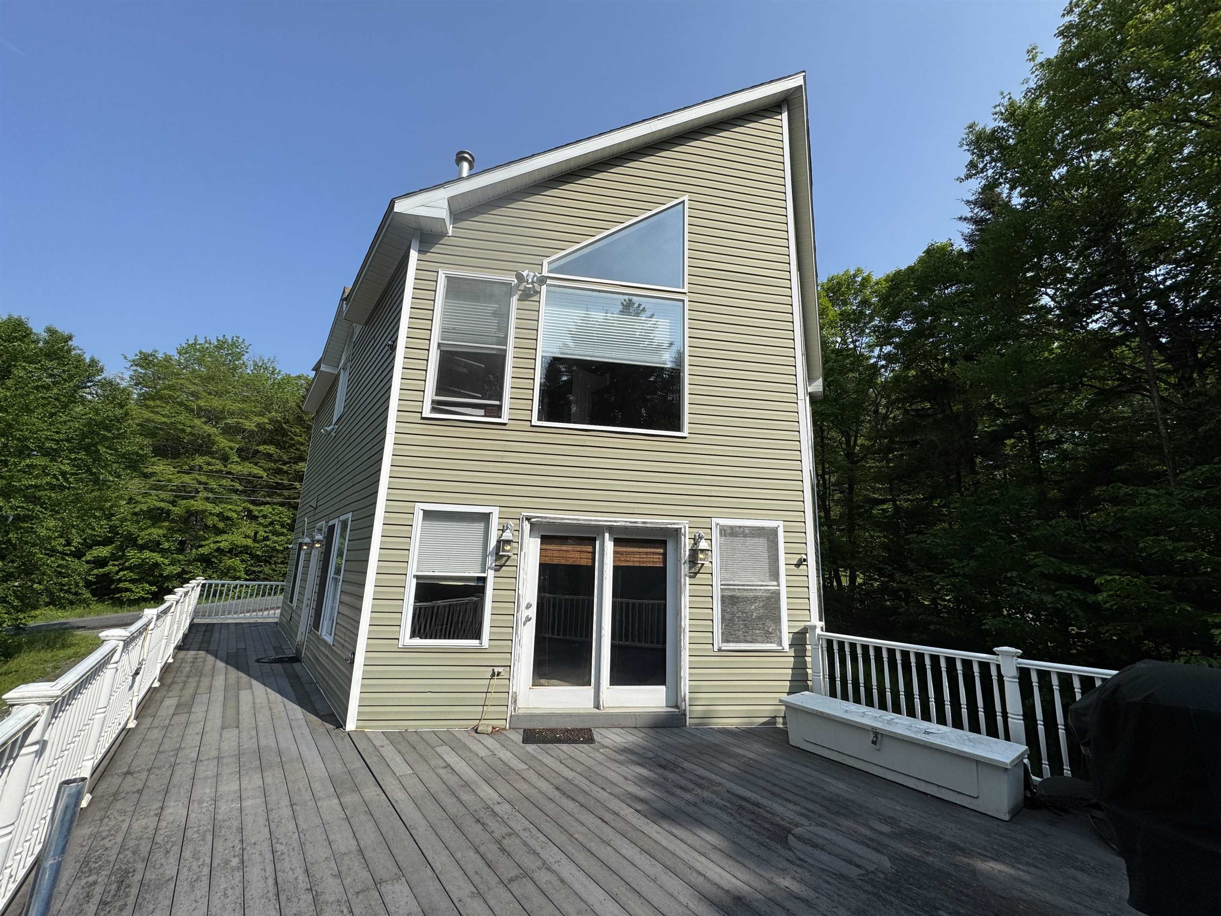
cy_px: 458
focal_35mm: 14
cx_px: 610
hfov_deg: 102.1
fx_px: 494
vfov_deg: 85.7
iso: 40
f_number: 2.2
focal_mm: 2.22
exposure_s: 1/2342
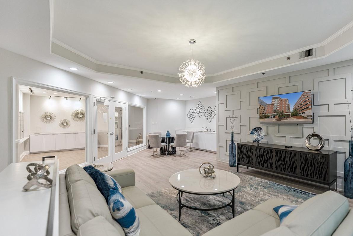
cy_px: 124
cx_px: 194
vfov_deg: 68.2
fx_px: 174
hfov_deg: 90.6
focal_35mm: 18
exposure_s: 1/60
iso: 640
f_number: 2.8
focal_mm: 14.6
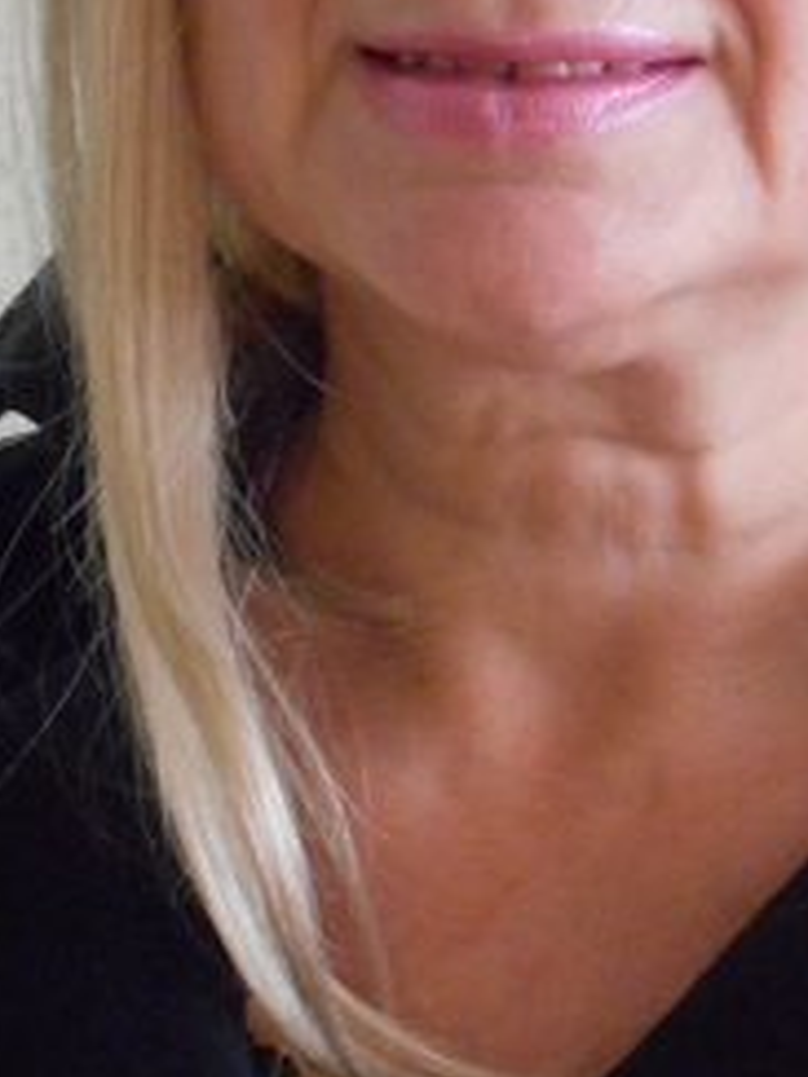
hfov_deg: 9.0
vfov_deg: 11.9
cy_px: 115
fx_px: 5135
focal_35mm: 165
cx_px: 676
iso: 800
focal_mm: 12
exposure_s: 1/8
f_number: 5.3
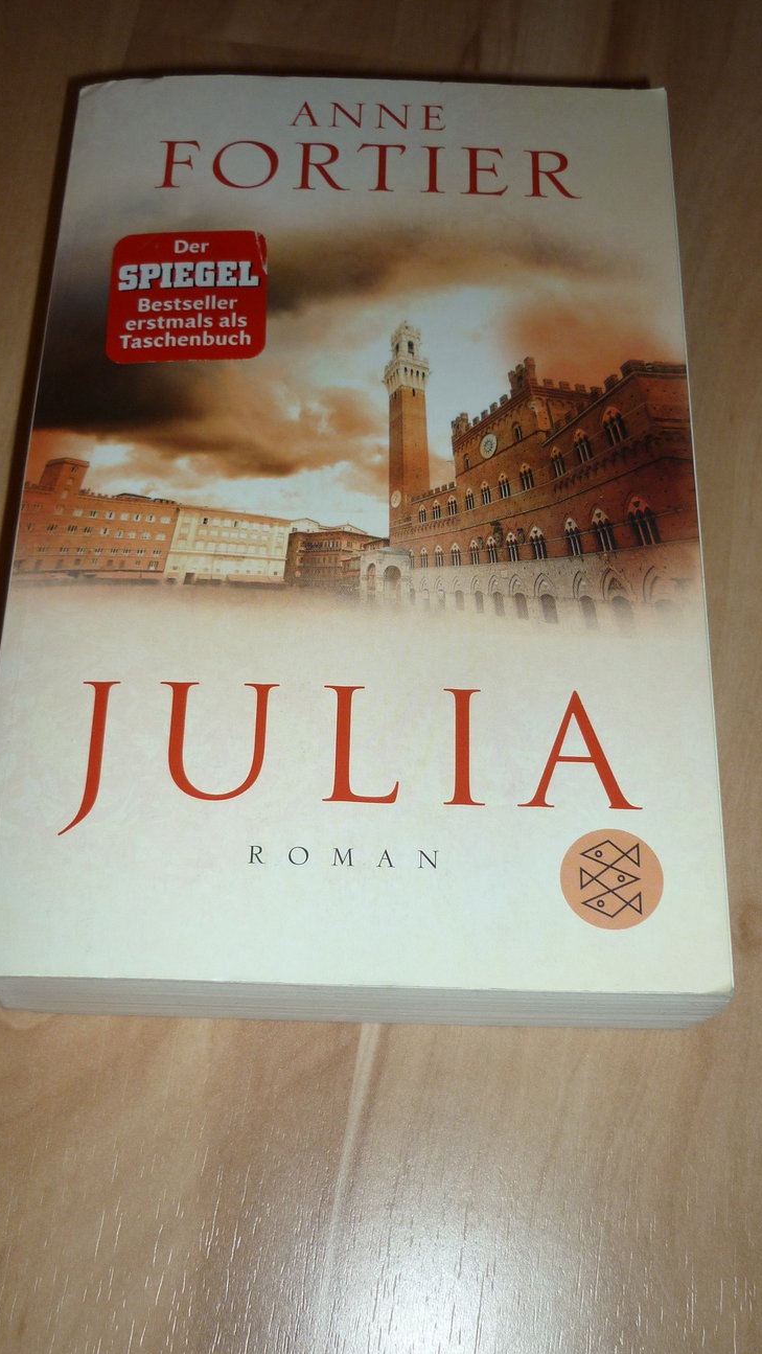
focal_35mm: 37
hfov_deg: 32.0
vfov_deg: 54.0
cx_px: 350
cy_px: 689
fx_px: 1328
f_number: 2.8
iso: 100
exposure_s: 1/30
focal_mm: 5.5
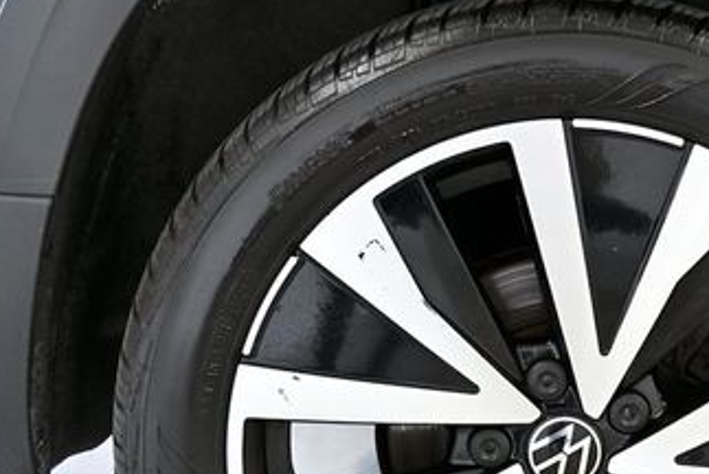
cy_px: 442
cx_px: 564
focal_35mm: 97
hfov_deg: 20.8
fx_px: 1912
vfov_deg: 14.0
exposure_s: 1/320
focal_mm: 49
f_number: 5
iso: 2000
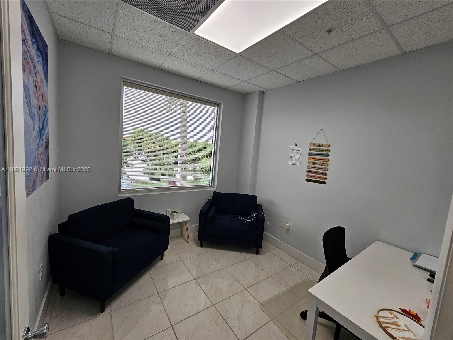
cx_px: 226
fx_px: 170
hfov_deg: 106.2
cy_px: 170
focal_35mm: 13
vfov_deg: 89.9
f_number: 2.2
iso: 64
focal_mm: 2.2
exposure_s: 1/120
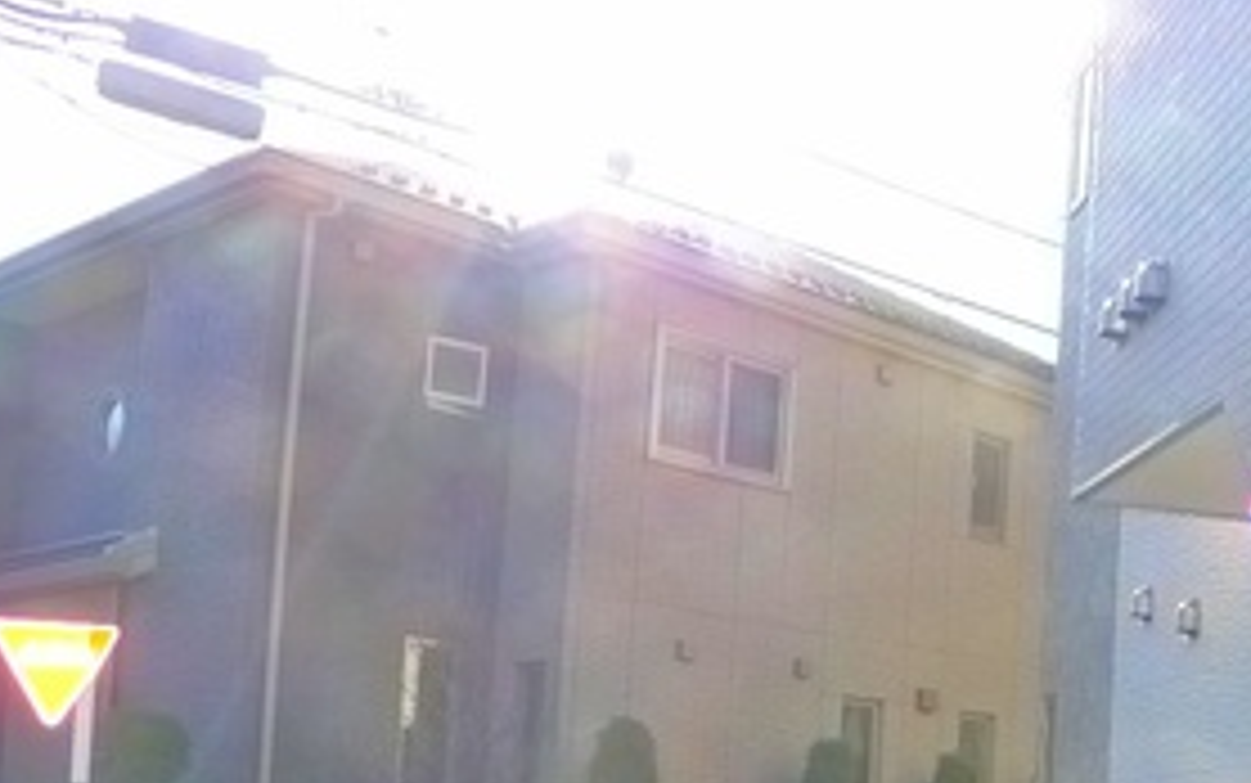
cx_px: 1512
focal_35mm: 64
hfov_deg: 27.9
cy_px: 776
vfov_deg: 19.8
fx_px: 2183
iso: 400
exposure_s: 1/500
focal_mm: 5.1
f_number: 3.2
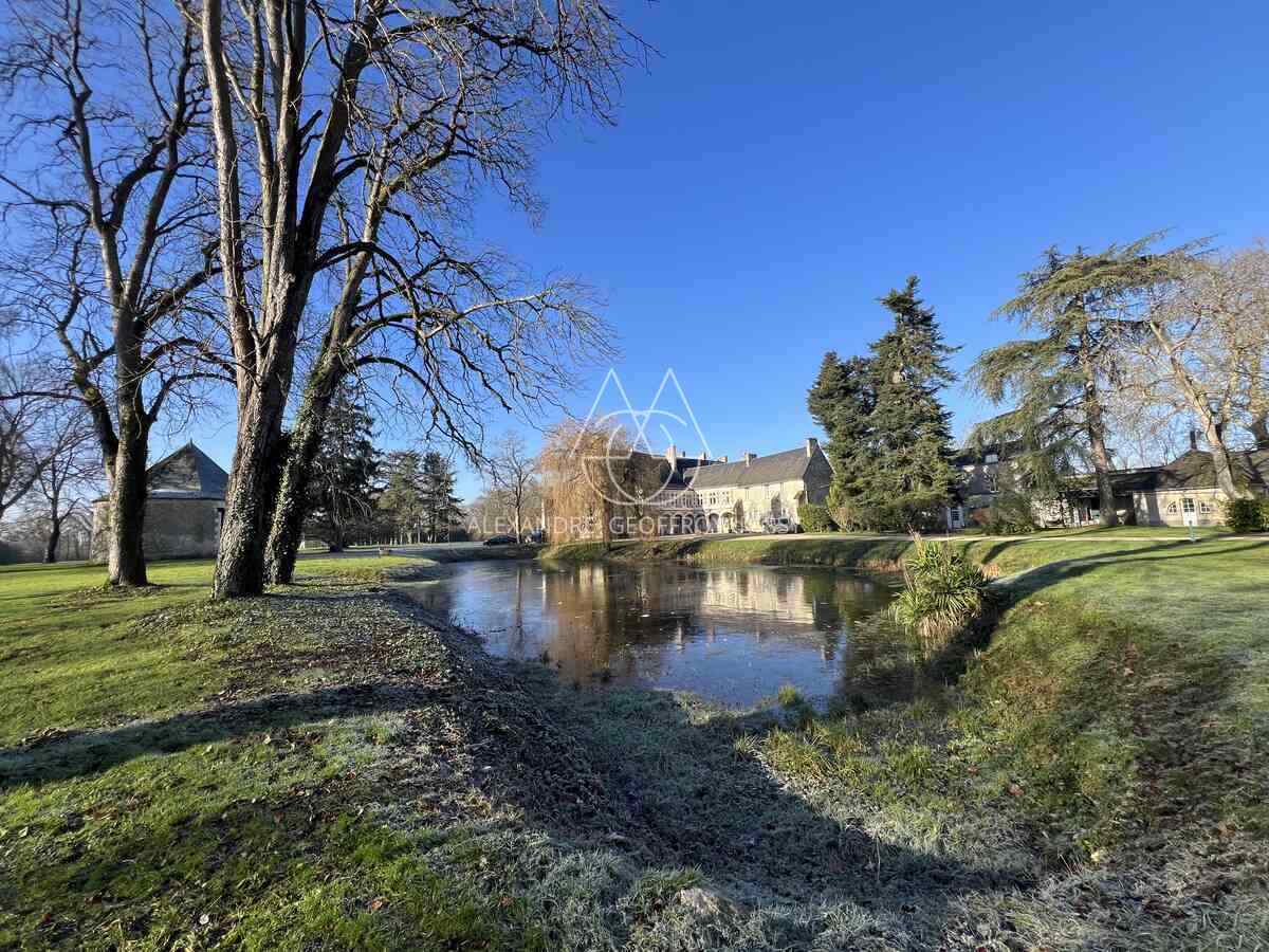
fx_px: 477
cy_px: 476
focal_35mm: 13
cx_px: 634
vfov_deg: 89.9
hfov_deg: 106.2
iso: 32
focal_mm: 1.57
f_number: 1.8
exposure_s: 1/881
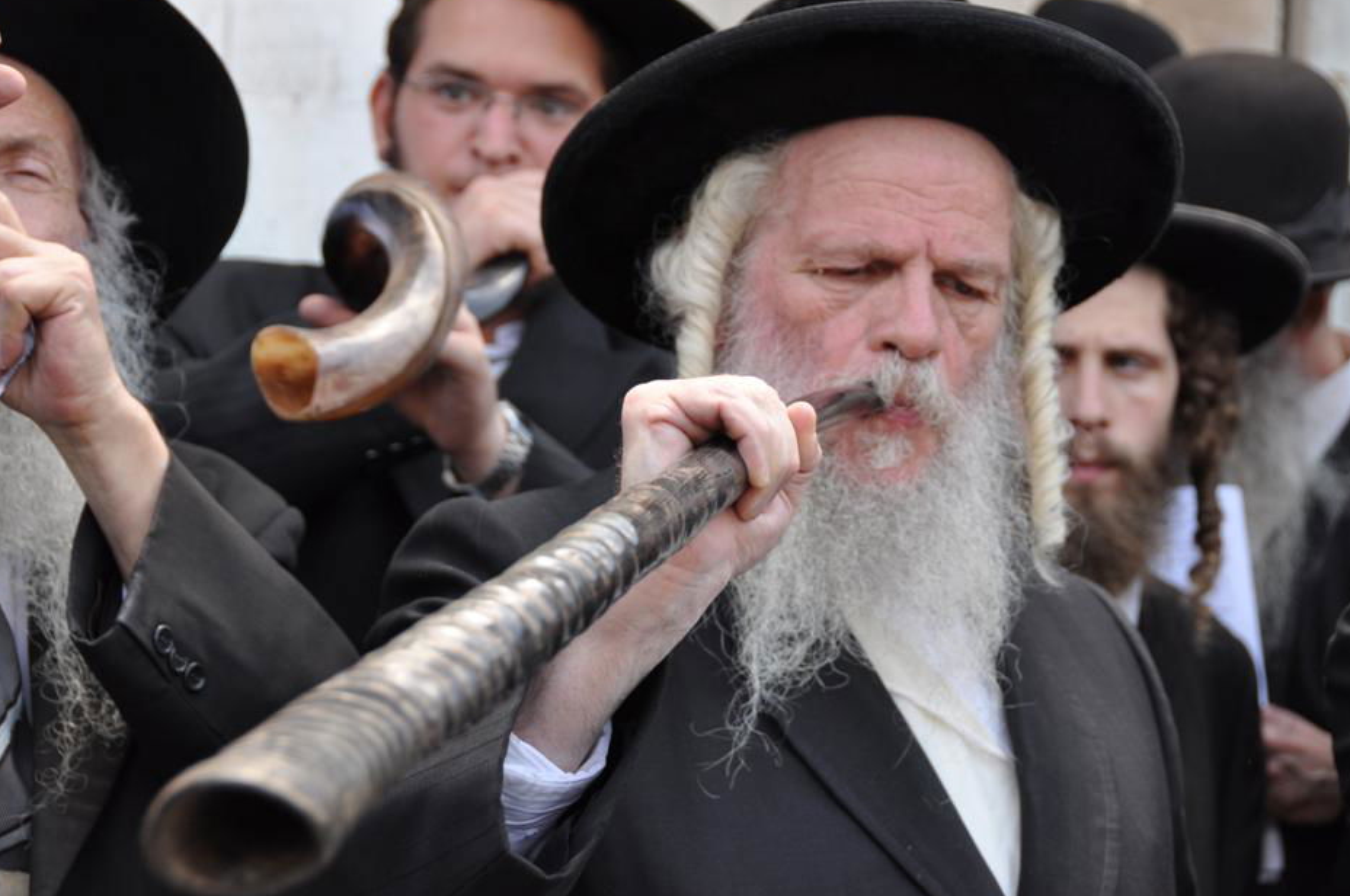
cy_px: 426
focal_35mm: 108
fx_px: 4028
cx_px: 732
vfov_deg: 12.7
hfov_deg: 19.0
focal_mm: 65
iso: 400
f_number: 5
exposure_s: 1/250
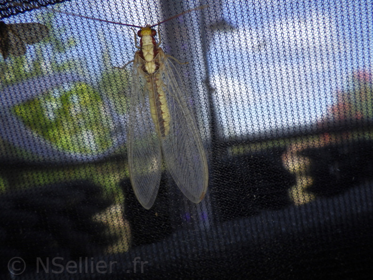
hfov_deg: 54.0
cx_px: 186
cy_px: 140
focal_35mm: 34
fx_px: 366
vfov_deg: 41.8
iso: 125
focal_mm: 6.1
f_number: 4.6
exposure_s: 1/400
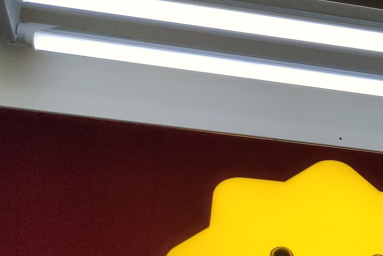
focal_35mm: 108
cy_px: 365
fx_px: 1149
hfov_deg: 16.1
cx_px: 678
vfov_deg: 12.2
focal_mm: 4.75
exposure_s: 1/844
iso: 112
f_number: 1.75
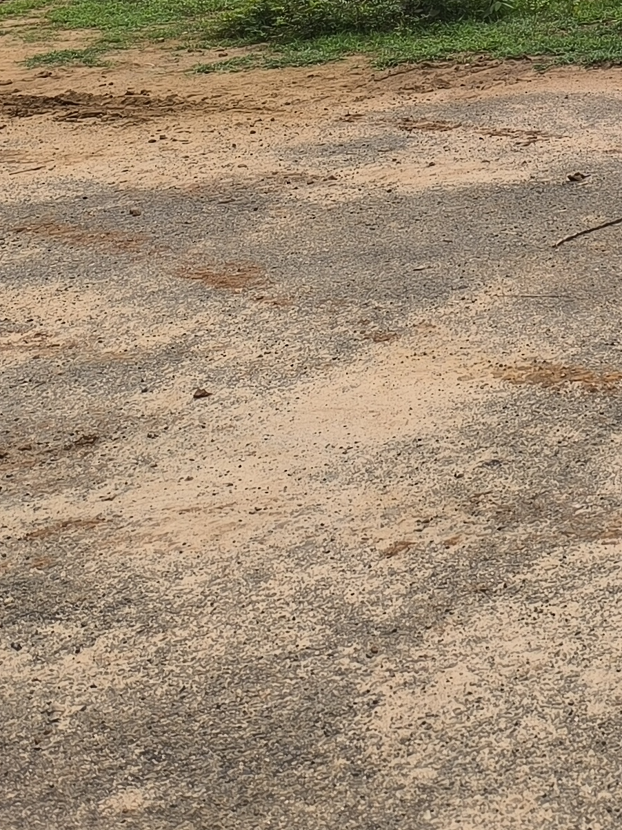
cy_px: -97
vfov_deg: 23.4
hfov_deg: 15.7
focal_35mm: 78
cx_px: 1165
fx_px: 1869
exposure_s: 1/854
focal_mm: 6.14
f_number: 1.65
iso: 50
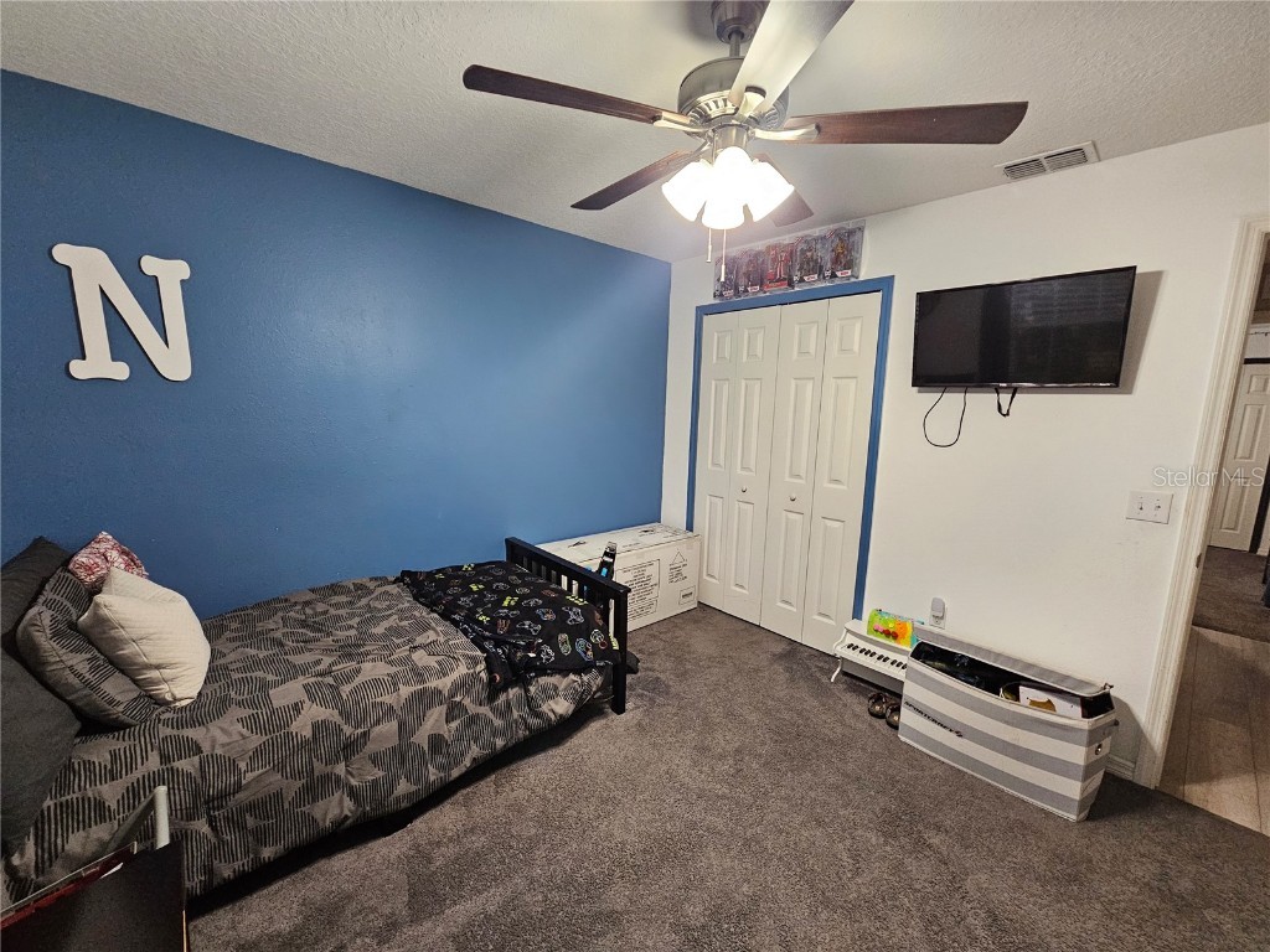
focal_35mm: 13
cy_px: 476
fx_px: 477
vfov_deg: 89.9
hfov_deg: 106.2
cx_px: 635
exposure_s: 1/60
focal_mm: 2.2
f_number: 2.2
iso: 400
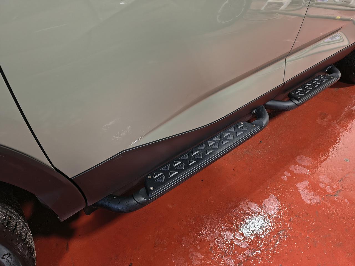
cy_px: 133
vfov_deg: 56.8
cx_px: 178
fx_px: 246
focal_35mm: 24
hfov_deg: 71.6
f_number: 1.8
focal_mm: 5.56
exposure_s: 1/60
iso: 705
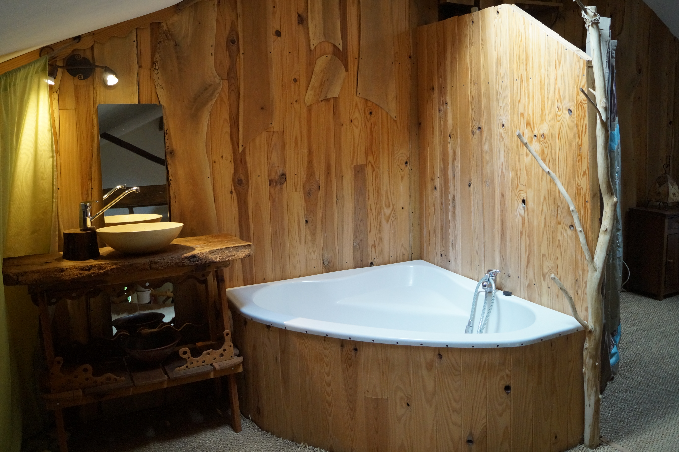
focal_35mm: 30
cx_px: 340
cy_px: 226
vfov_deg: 43.6
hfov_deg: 62.0
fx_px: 566
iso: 1600
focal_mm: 20
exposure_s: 1/160
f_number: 4
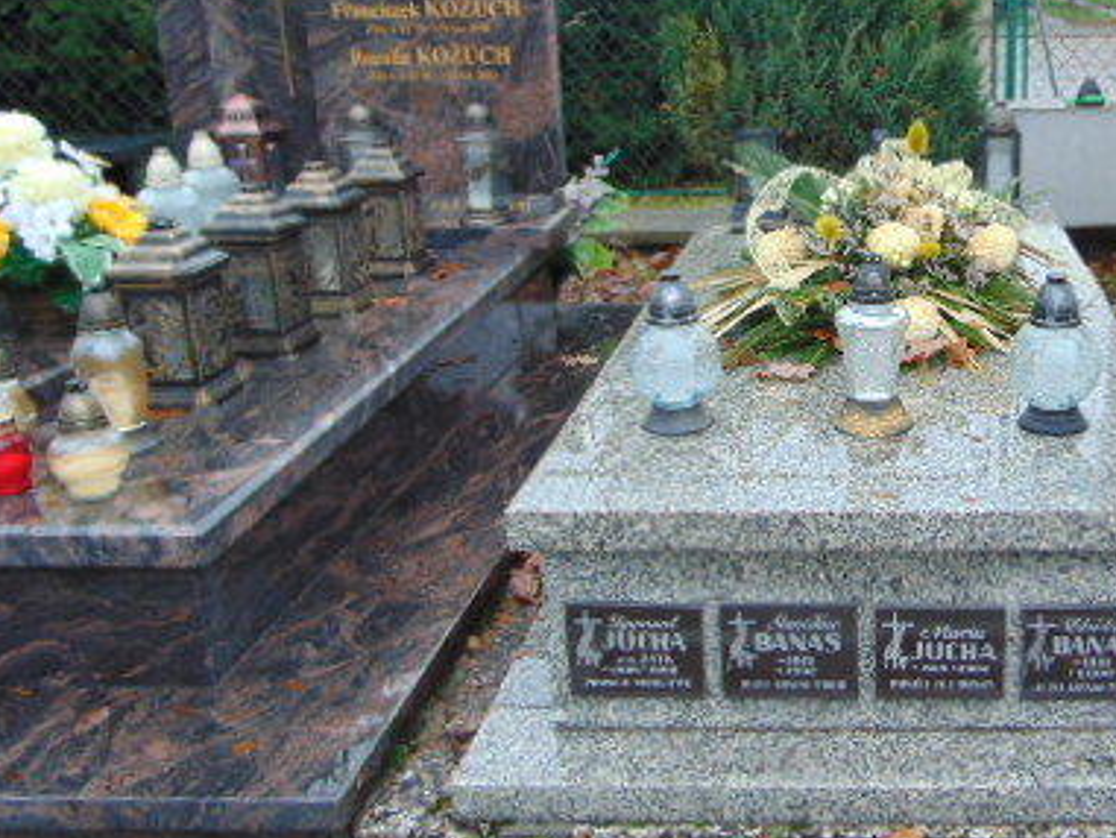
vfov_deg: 34.3
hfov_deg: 43.1
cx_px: 864
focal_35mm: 42
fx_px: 1354
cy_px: 381
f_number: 3
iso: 80
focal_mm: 4.5
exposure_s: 1/125
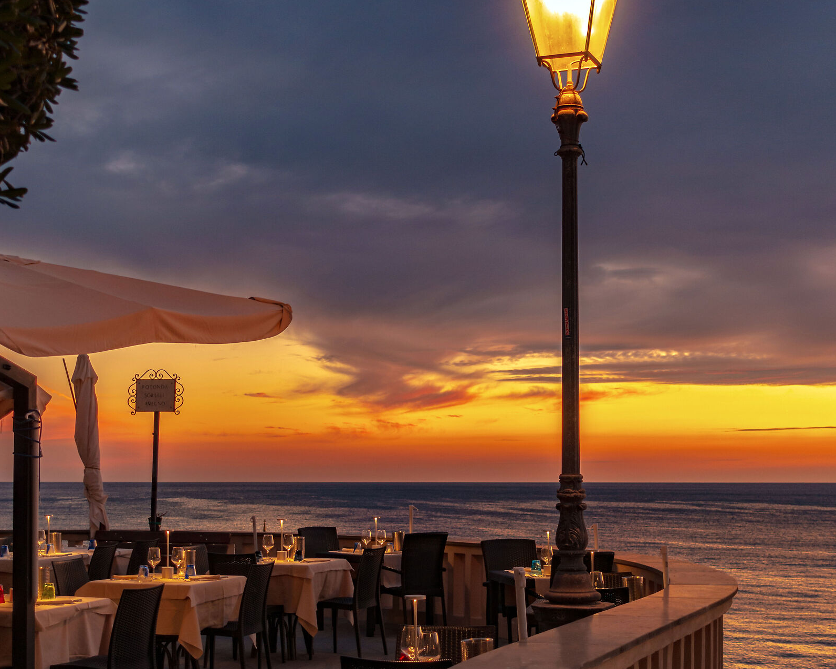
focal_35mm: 58
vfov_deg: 26.2
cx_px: 419
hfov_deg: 32.5
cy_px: 384
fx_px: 1435
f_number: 2.8
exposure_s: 1/50
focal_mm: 15.1
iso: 200
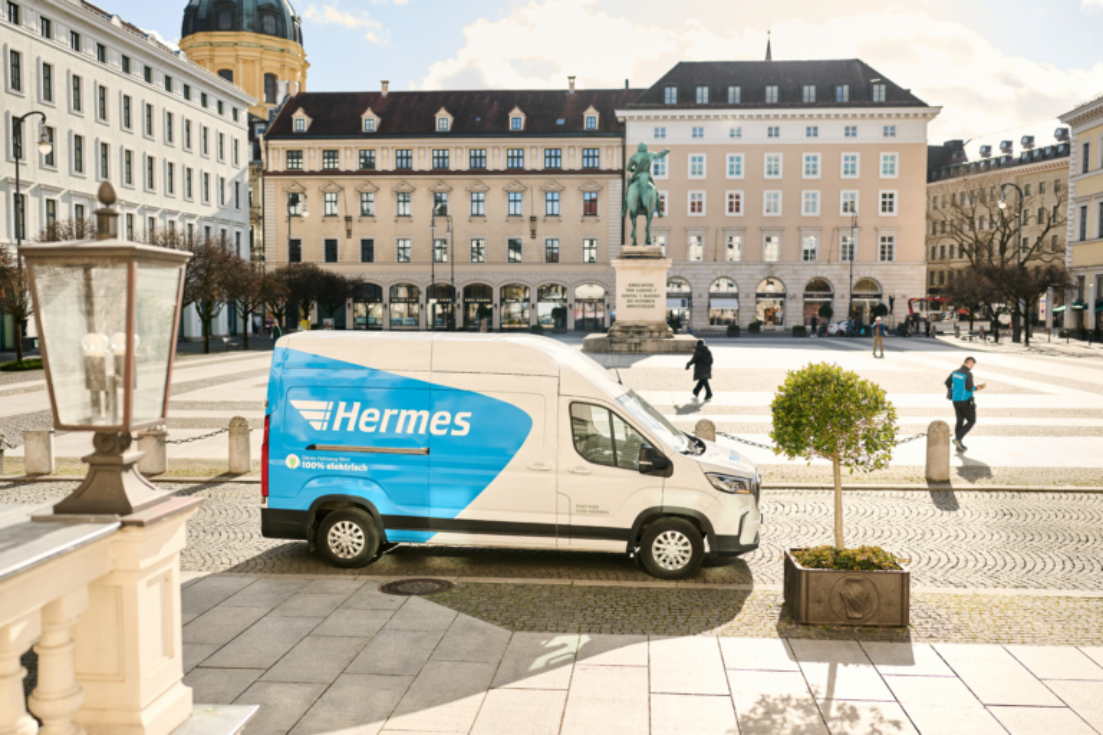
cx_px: 552
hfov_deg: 54.4
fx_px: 1072
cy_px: 368
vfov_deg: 37.9
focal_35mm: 35
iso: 250
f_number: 2
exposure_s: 1/4000
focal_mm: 35
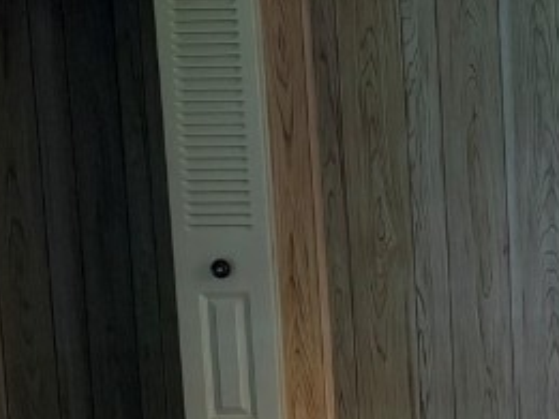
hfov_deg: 18.2
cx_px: 688
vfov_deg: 14.5
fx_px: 1648
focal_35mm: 102
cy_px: 199
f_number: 1.6
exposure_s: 1/60
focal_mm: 5.96
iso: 200
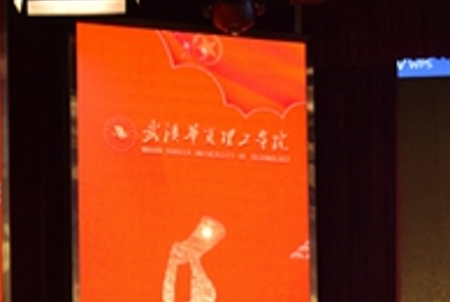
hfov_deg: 9.6
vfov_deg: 6.4
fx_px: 2667
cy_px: 453
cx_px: 44
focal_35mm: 213
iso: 1000
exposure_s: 1/80
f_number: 5.6
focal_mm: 46
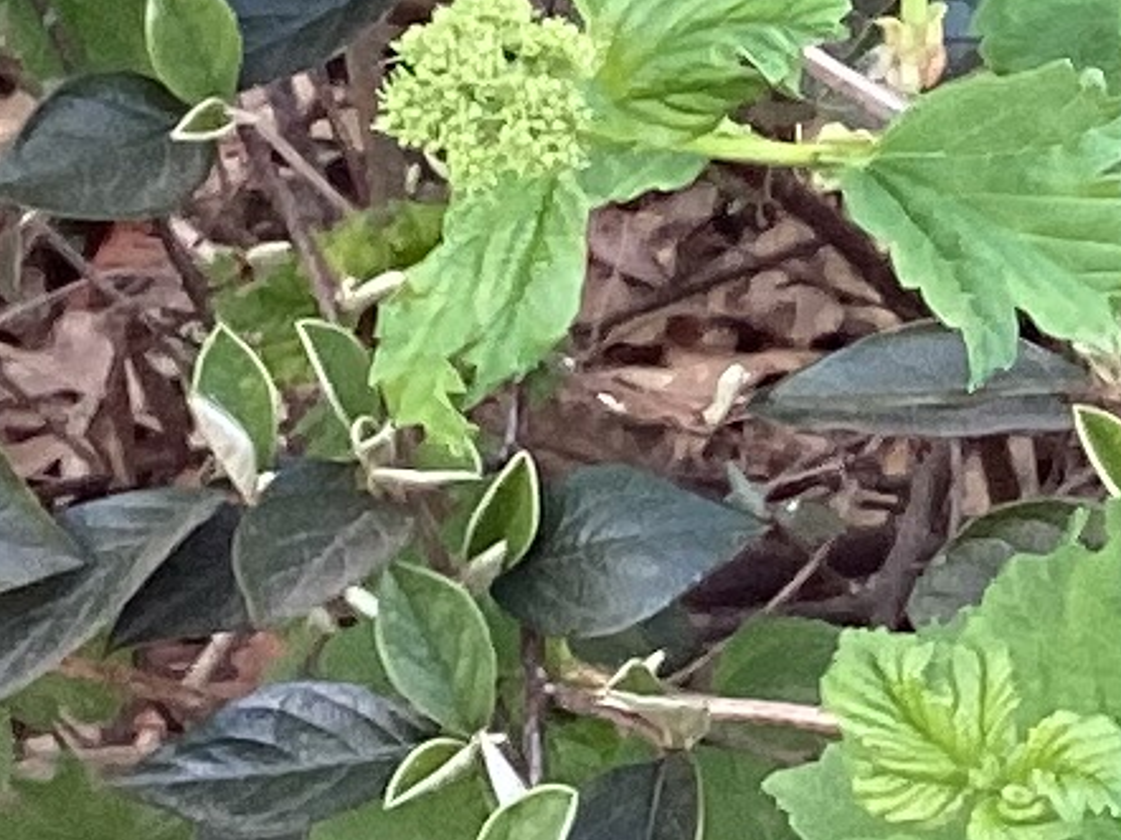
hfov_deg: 8.6
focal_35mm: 229
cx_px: 1362
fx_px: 7412
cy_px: -297
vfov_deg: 6.4
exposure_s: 1/100
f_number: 2.4
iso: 100
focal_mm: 3.3
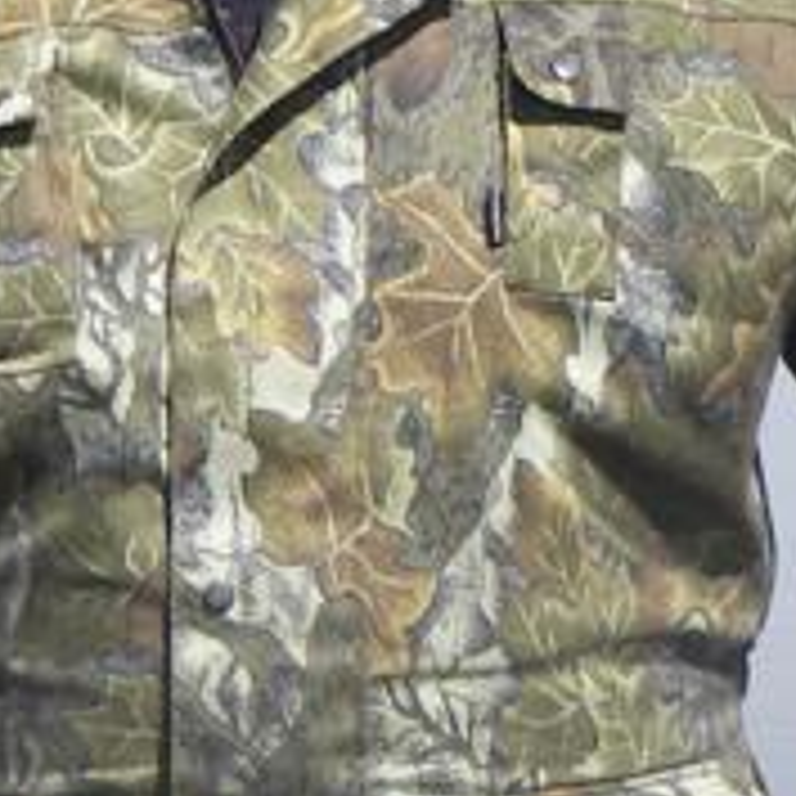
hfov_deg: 3.1
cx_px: 234
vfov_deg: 3.1
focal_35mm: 563
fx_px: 14647
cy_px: 63
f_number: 4
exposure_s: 1/400
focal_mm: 23
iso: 50
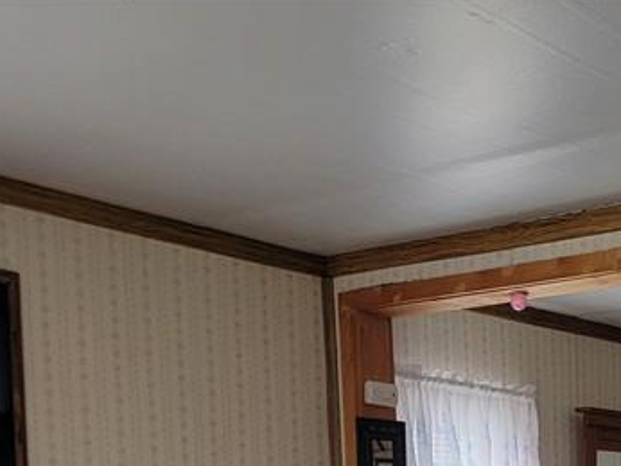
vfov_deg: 18.5
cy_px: 683
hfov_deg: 26.5
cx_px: 551
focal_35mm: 71
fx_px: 1275
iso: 250
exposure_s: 1/120
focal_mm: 6.7
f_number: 1.8
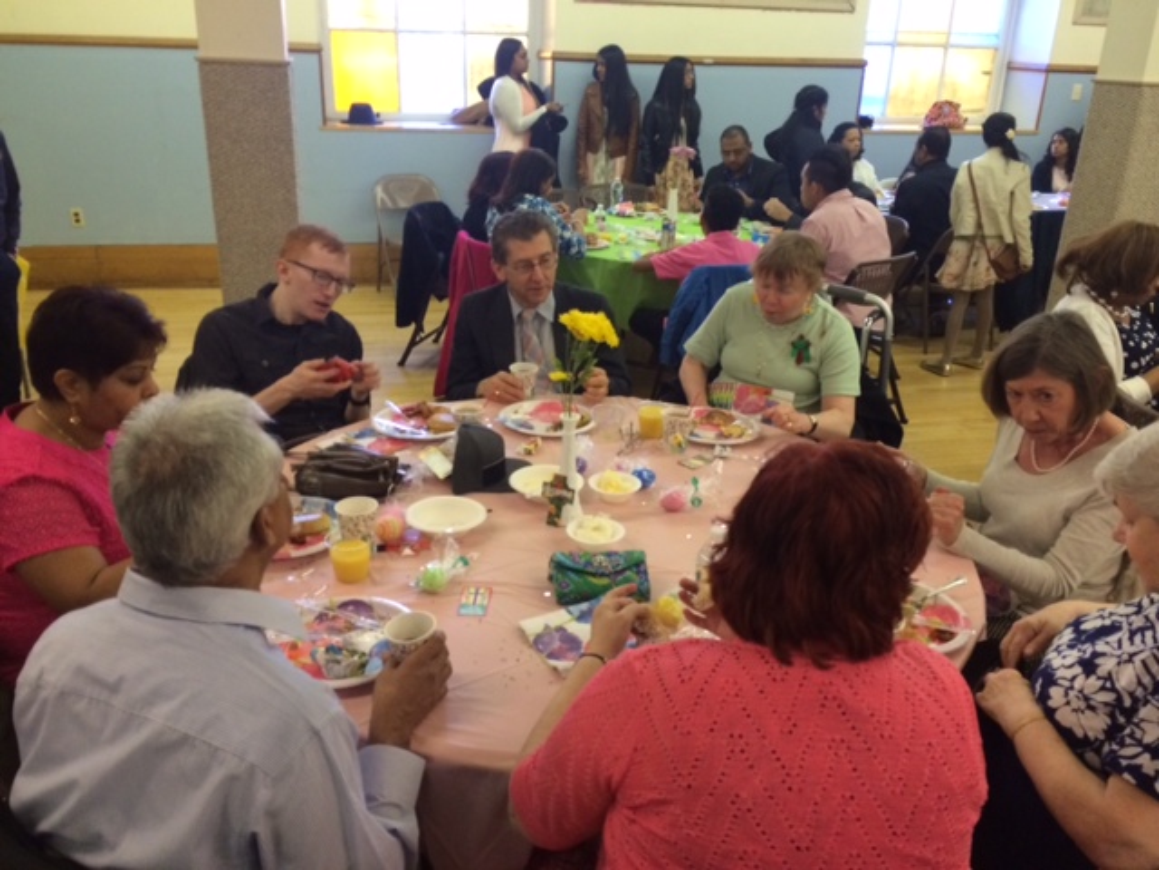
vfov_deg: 46.8
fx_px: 1004
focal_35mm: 30
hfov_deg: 60.0
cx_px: 580
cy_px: 435
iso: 200
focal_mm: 4.12
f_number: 2.2
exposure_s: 1/30
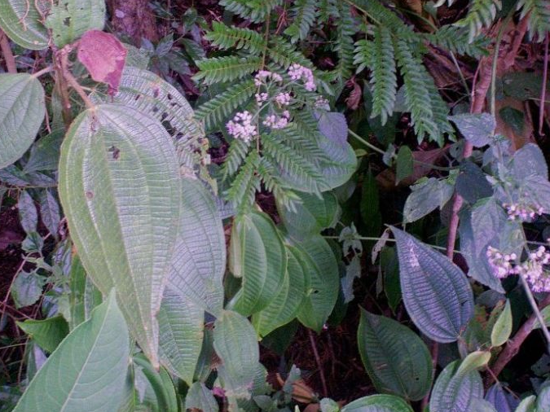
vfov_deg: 27.2
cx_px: 252
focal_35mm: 53
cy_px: 113
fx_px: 842
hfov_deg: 36.2
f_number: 4.5
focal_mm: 6
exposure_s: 1/11.4
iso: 140
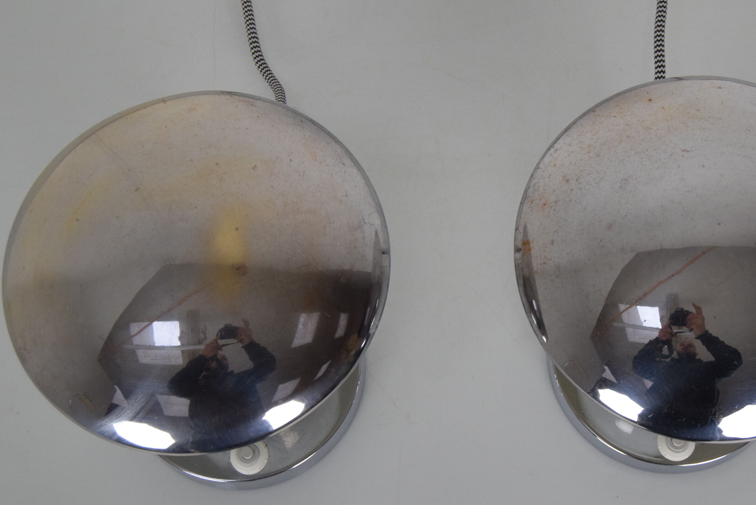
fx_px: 1492
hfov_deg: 28.4
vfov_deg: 19.2
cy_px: 248
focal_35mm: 71
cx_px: 457
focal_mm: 38
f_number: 8
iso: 1600
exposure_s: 1/250
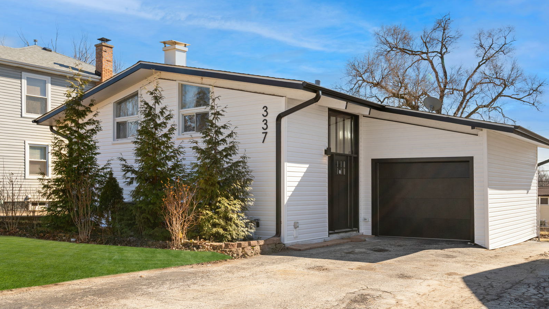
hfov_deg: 61.0
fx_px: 466
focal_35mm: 32
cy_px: 164
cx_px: 277
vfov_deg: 36.7
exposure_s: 1/200
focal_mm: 30
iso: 125
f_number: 10
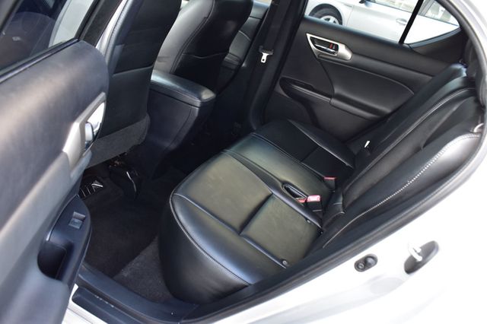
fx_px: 446
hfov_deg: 57.2
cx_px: 244
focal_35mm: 33
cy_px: 162
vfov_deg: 39.9
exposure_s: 1/20
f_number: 6.3
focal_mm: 22
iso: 400
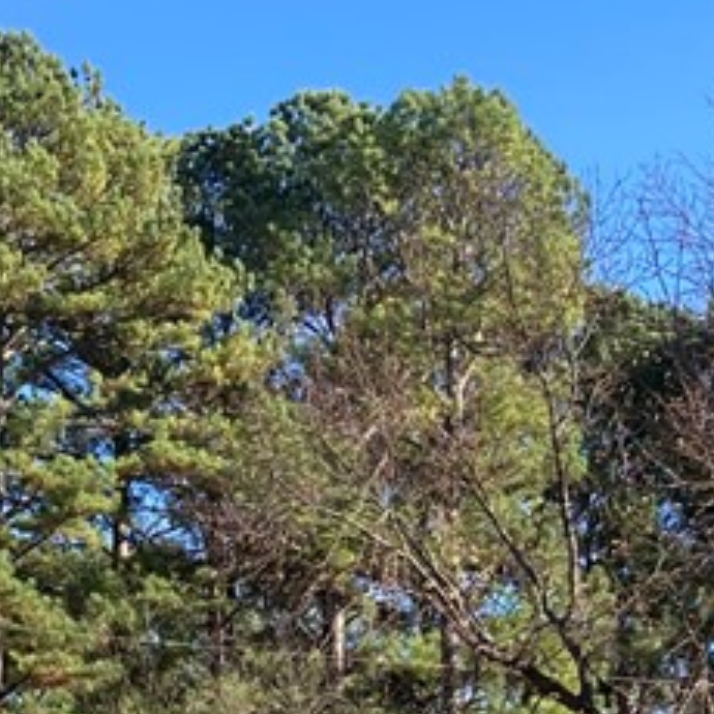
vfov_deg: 14.9
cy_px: 996
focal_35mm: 110
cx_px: 34
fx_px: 2567
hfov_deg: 15.6
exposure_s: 1/704
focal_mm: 3.99
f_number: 1.8
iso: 20
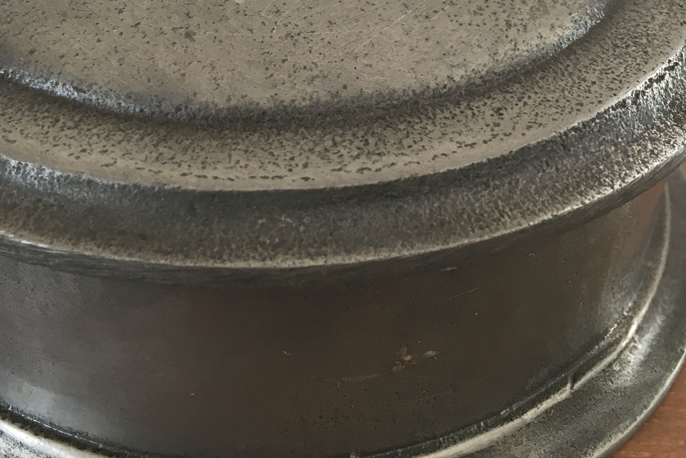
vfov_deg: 22.1
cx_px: 260
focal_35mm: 58
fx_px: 1105
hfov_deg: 34.3
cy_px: -48
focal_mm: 4.15
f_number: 2.2
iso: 80
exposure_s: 1/33
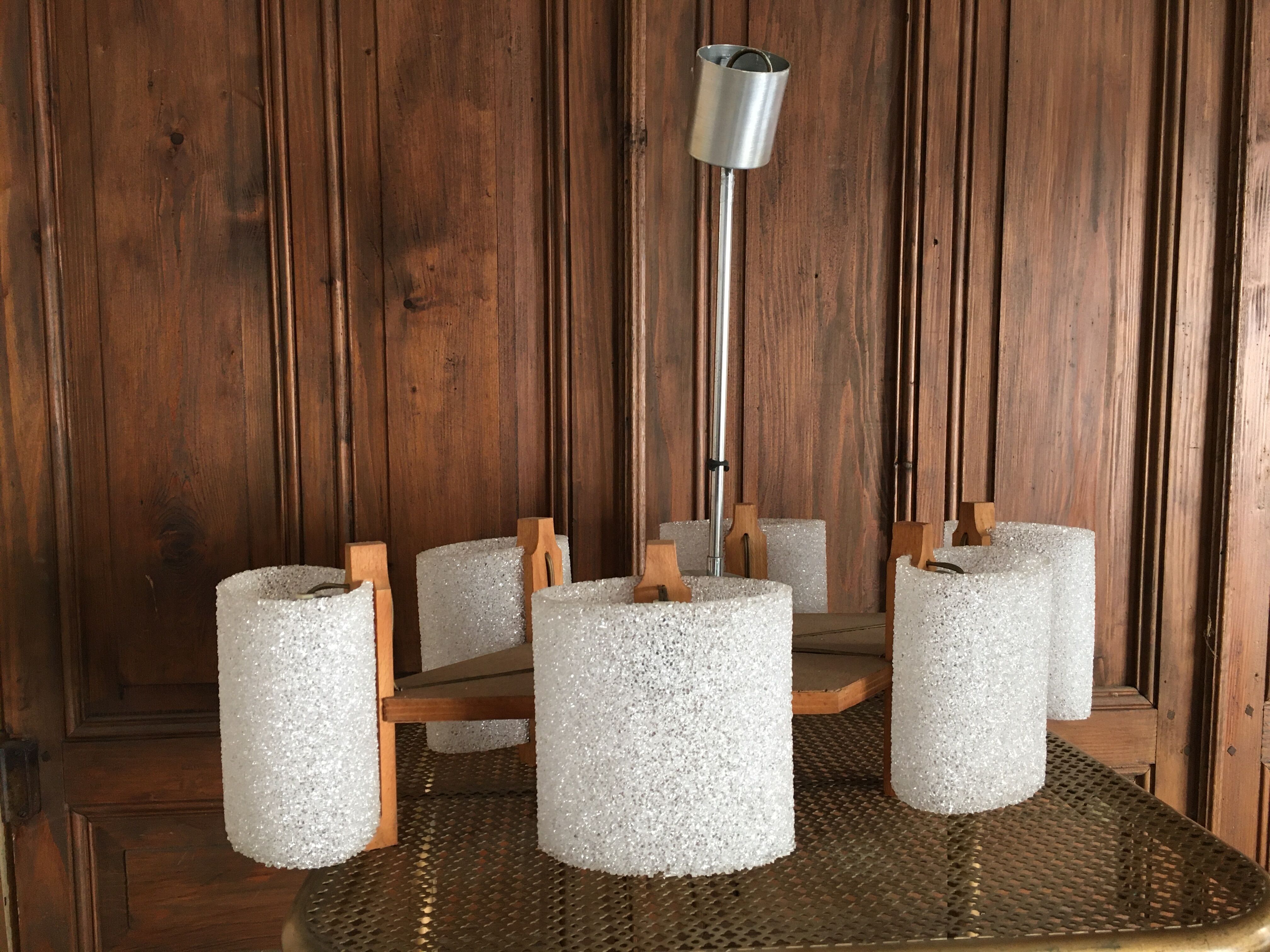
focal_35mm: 29
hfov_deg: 61.7
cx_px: 635
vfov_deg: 48.2
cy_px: 476
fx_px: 1064
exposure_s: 1/33
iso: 125
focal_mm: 4.15
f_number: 2.2
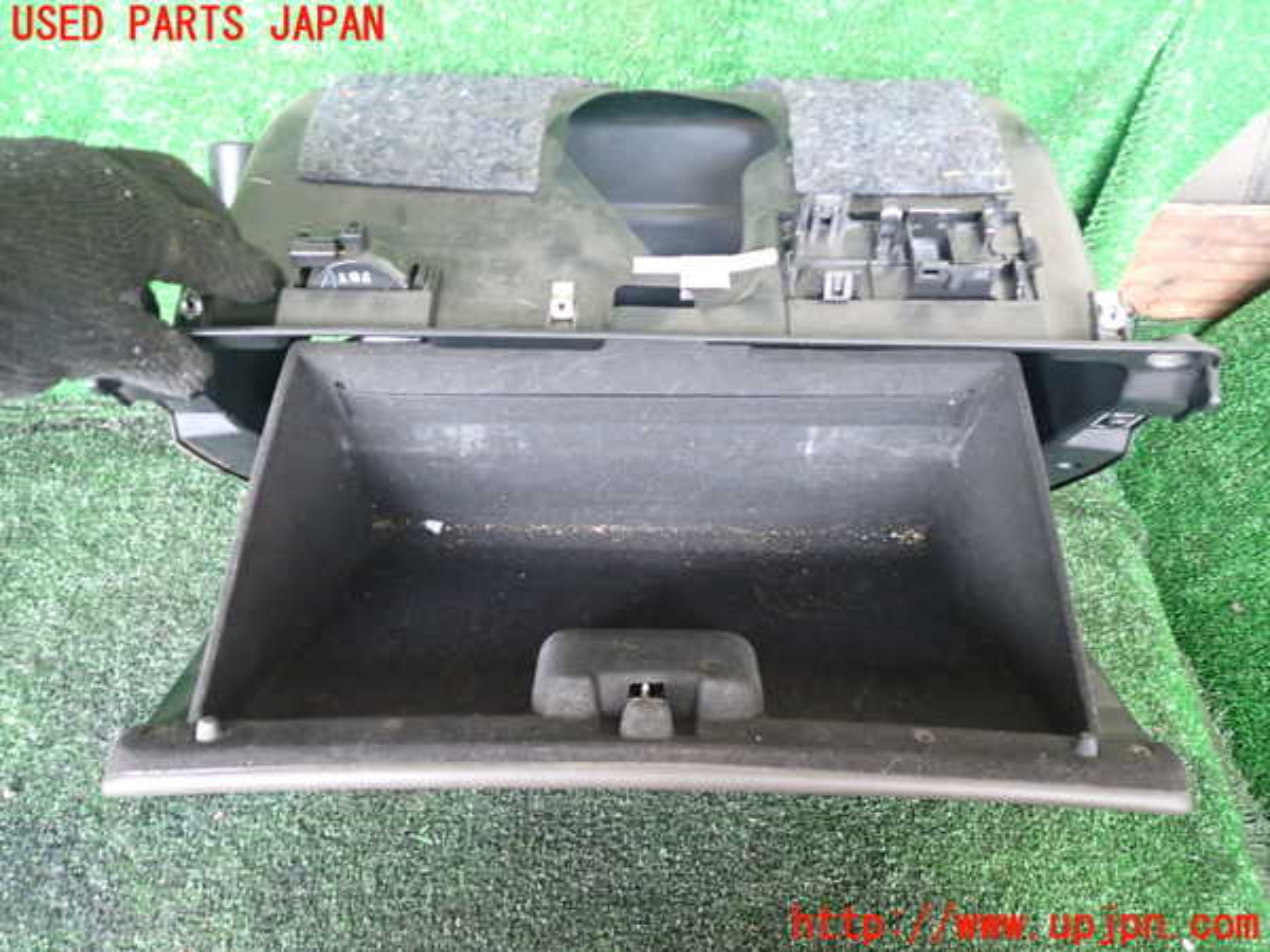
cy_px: 476
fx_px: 1101
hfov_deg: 60.0
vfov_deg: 46.8
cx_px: 635
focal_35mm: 30
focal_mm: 5.4
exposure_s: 1/30
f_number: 2.3
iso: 640
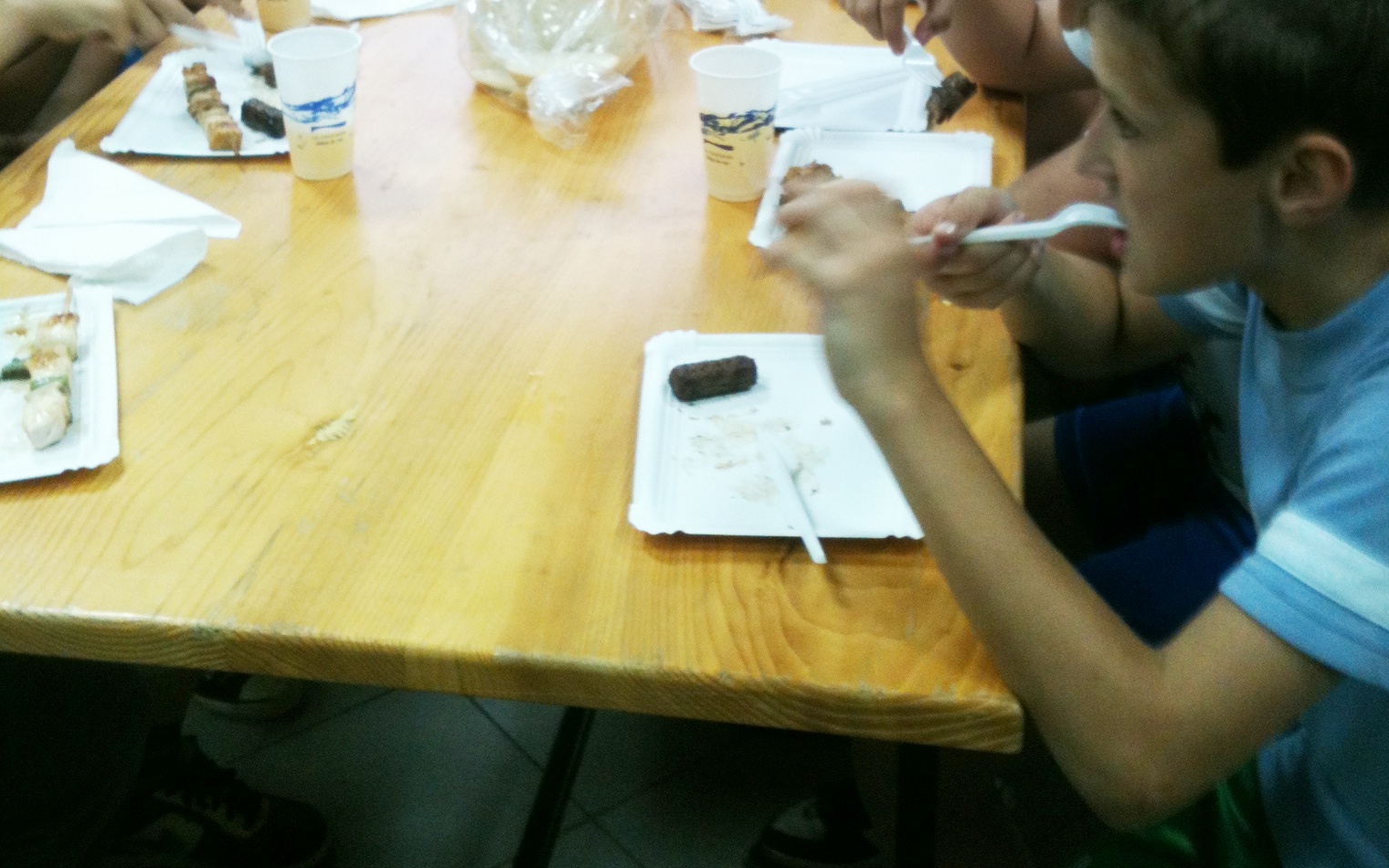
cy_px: 88
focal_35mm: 50
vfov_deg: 25.1
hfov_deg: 40.3
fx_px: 1893
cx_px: 701
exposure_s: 1/15
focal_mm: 3.85
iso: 80
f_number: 2.8
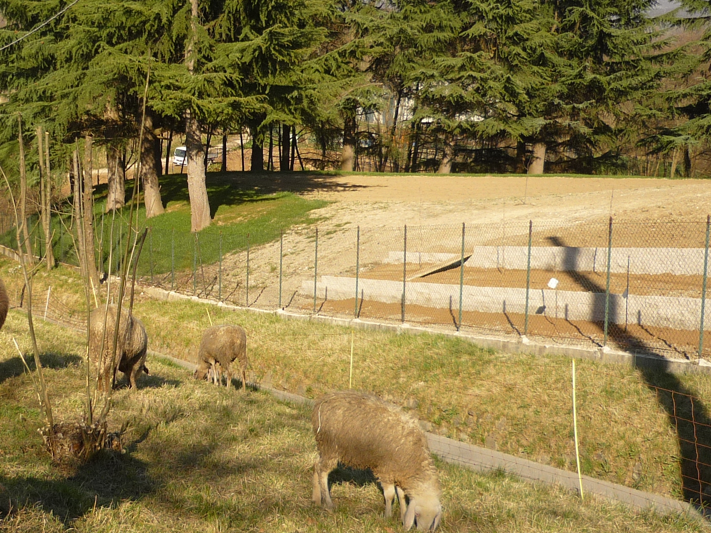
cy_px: 246
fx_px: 1191
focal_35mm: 58
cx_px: 169
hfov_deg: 32.5
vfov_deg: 25.2
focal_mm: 5.5
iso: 100
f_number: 2.8
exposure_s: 1/1000
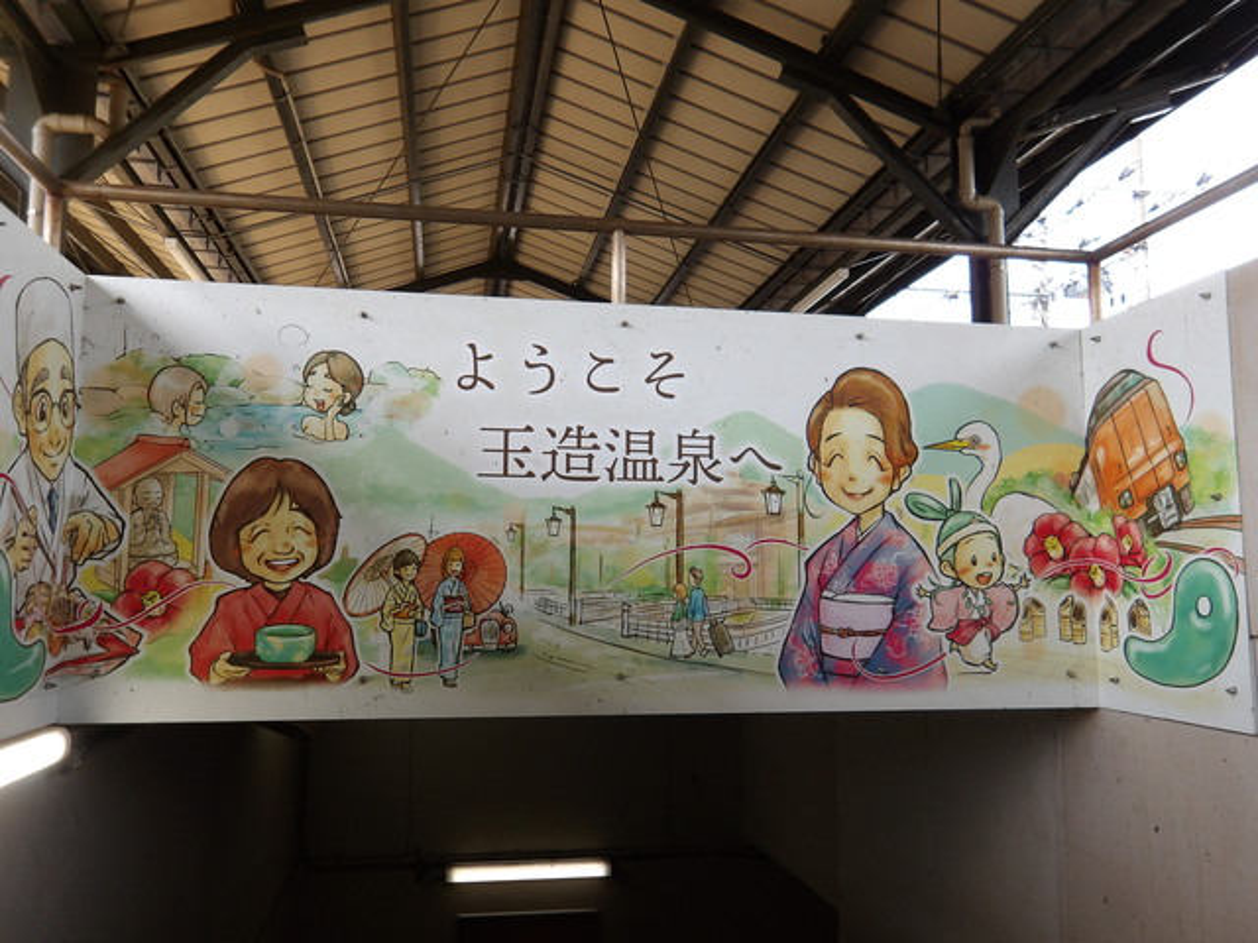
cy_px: 472
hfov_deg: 65.3
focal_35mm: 27
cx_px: 629
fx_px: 981
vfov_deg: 51.4
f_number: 3
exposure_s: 1/238
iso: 100
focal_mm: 4.9
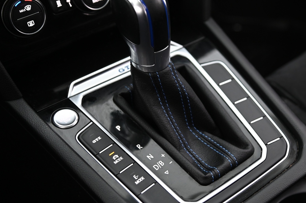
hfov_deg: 28.9
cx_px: 165
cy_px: 107
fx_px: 594
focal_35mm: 70
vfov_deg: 19.4
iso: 2000
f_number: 4
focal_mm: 50
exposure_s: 1/15
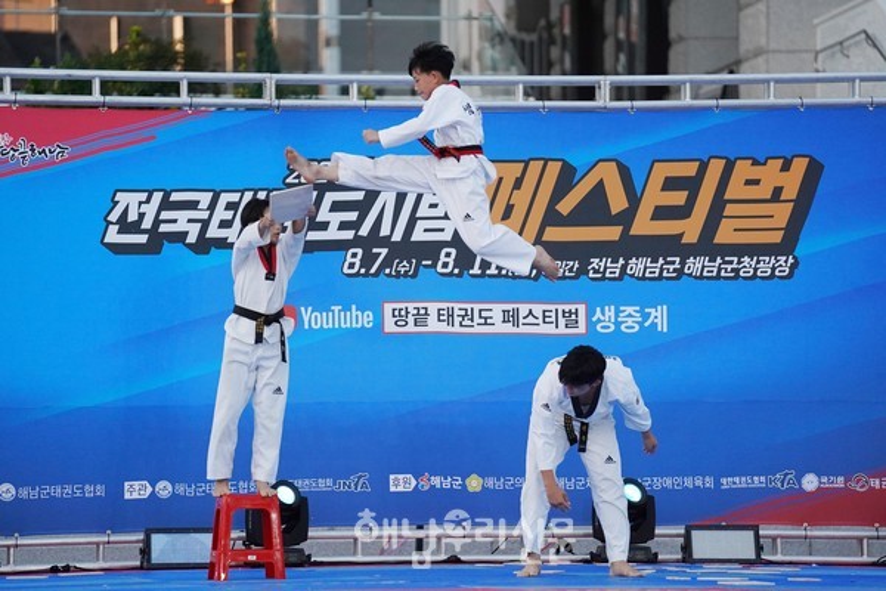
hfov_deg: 10.4
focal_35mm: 198
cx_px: 443
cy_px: 296
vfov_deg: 6.9
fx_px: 4873
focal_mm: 198
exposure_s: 1/2500
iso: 2500
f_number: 2.8
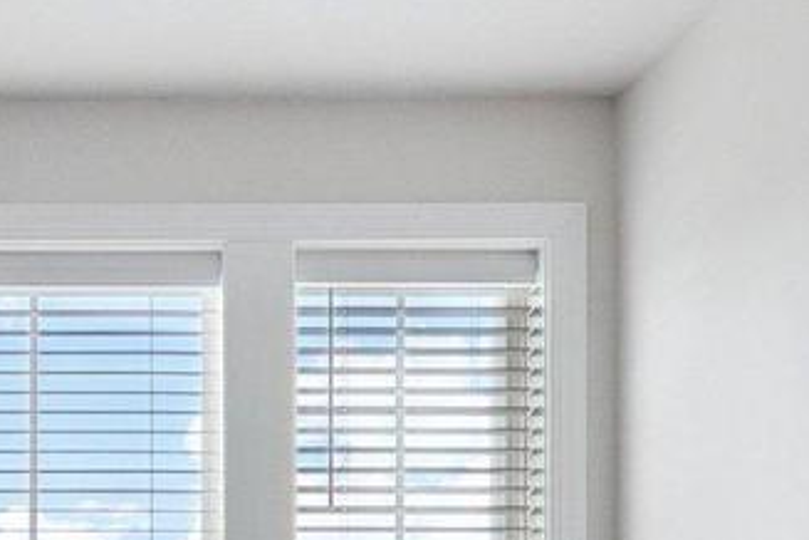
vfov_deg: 18.0
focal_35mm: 66
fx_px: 1483
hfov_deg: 28.2
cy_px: 855
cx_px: -49
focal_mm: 10
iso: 400
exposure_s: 1/250
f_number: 5.6
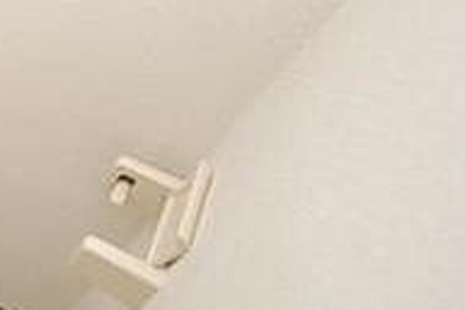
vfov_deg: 26.5
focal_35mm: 50
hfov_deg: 28.2
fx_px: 646
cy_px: 65
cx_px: -211
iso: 200
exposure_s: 1/60
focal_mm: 10
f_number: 4
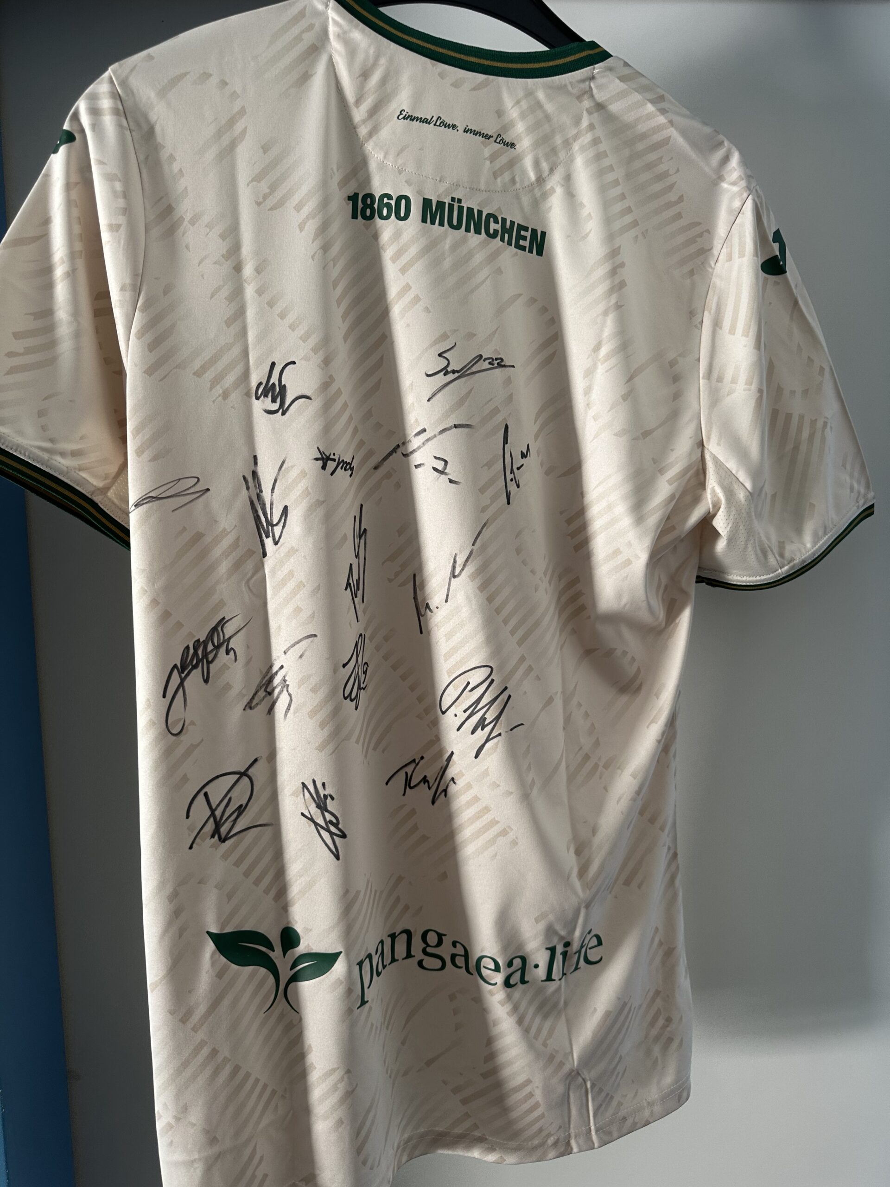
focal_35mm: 24
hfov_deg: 56.8
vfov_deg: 71.6
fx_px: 823
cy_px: 594
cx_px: 445
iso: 125
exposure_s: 1/121
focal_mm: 6.86
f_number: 1.78
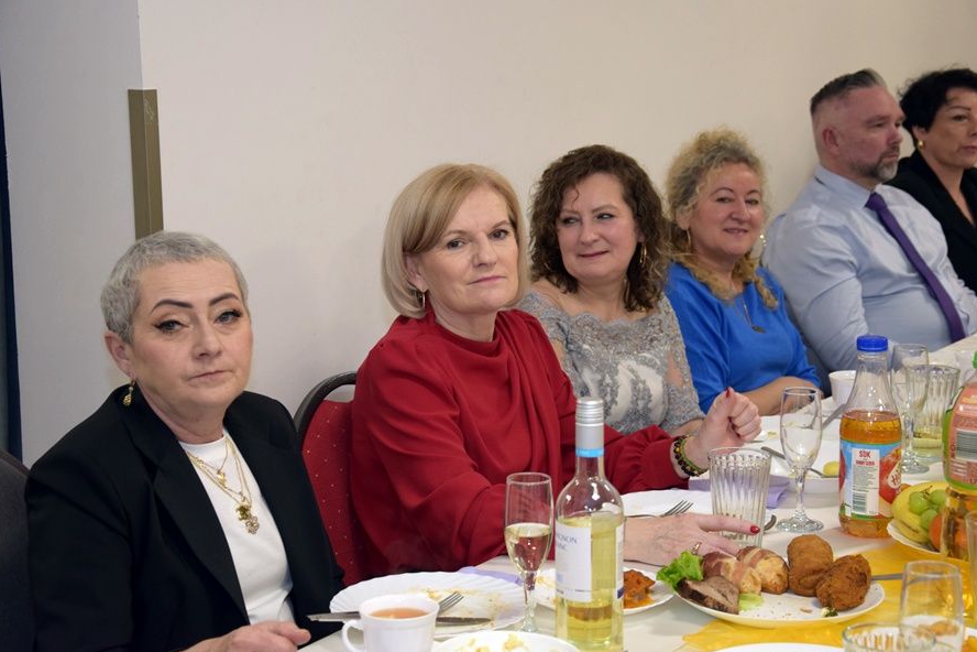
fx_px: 1981
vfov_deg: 18.7
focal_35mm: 73
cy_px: 329
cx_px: 490
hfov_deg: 27.7
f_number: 4.8
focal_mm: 48
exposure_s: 1/60
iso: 800
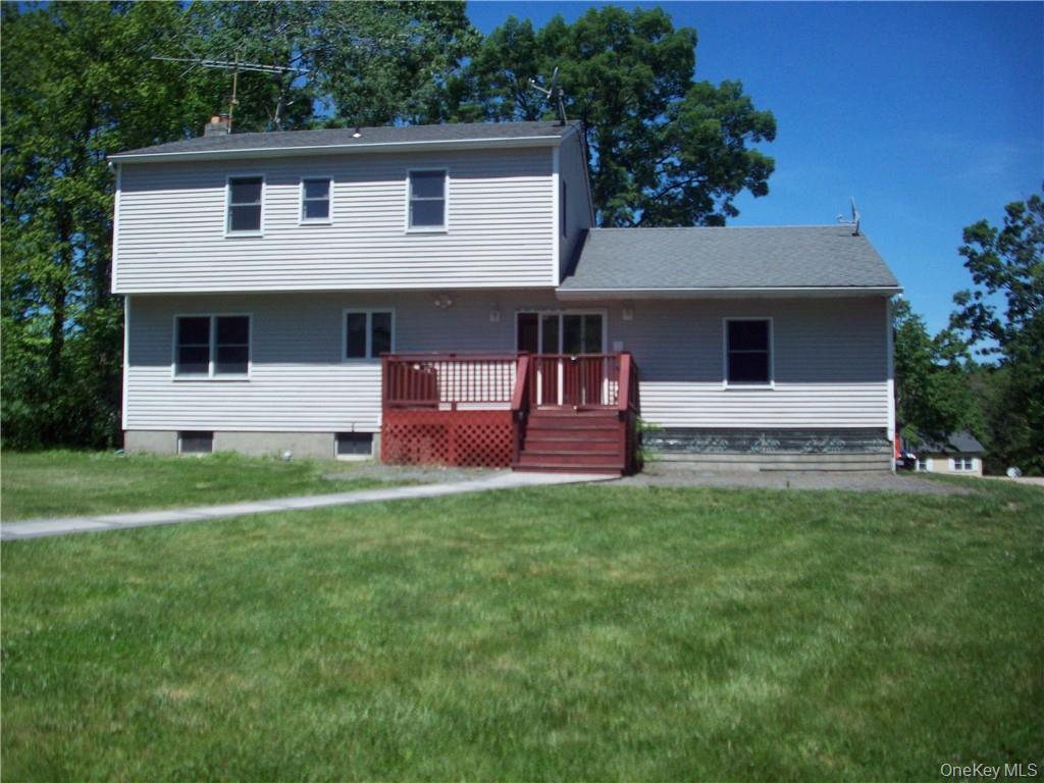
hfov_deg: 50.1
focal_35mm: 37
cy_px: 392
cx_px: 522
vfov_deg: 38.7
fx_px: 1116
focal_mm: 6.2
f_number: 5.6
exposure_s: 1/433
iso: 80
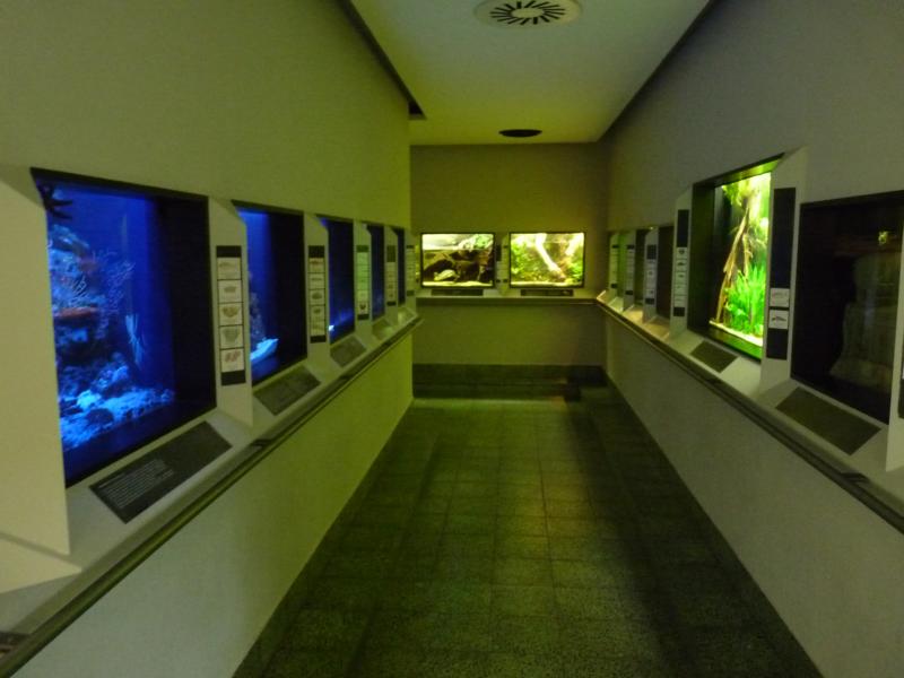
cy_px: 339
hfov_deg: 65.3
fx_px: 705
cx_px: 452
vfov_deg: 51.4
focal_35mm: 27
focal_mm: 4.8
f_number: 2.8
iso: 800
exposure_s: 1/8
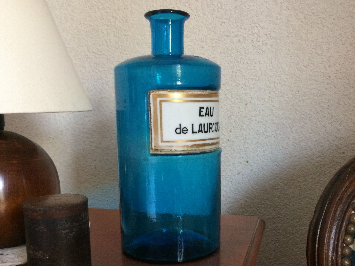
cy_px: 168
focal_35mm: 40
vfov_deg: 35.7
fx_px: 410
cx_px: 191
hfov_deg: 46.8
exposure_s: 1/20
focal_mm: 4.15
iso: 320
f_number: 2.2
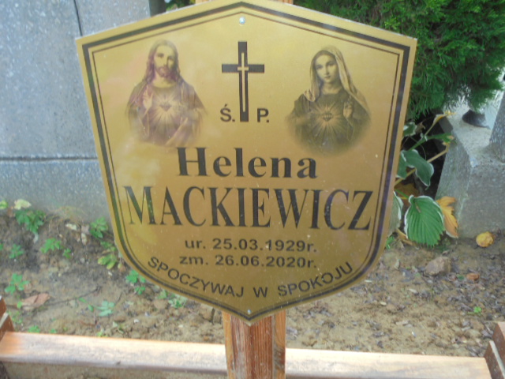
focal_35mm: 34
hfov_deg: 54.0
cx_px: 252
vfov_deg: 41.8
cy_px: 190
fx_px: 496
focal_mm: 6.1
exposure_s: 1/80
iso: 100
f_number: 4
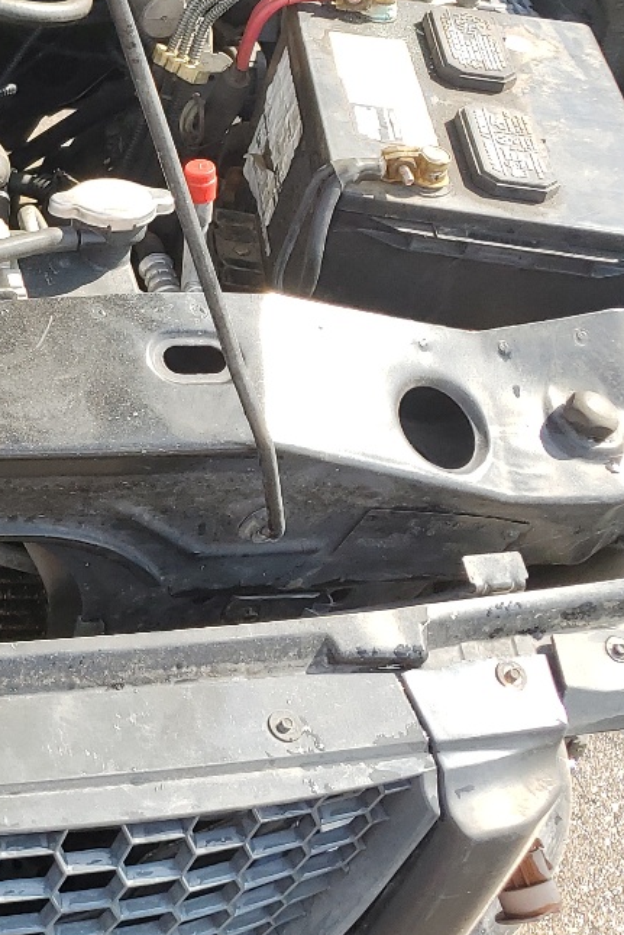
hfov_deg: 17.4
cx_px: -421
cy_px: 317
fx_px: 1741
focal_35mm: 67
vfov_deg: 29.9
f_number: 1.5
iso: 50
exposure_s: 1/714
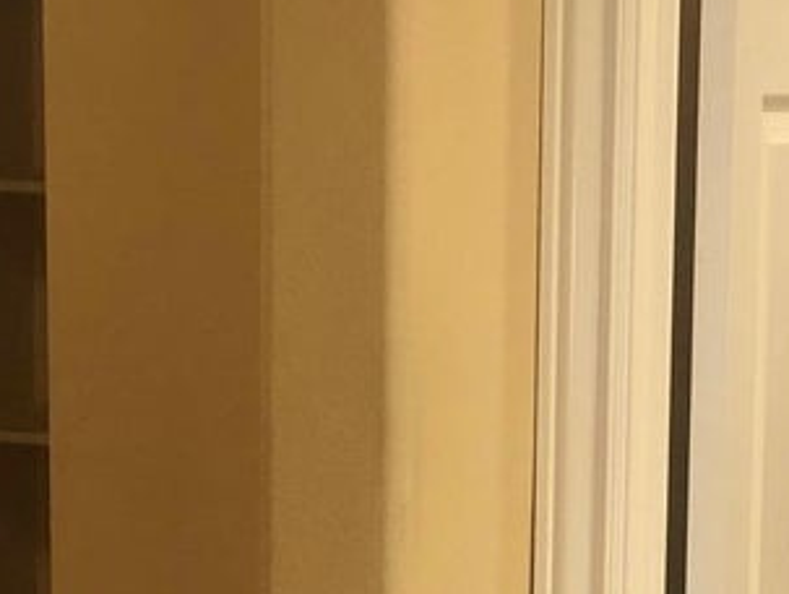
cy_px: 667
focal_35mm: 126
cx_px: 725
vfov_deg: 11.6
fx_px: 2875
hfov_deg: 15.4
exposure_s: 1/15
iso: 50
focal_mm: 3.99
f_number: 1.8
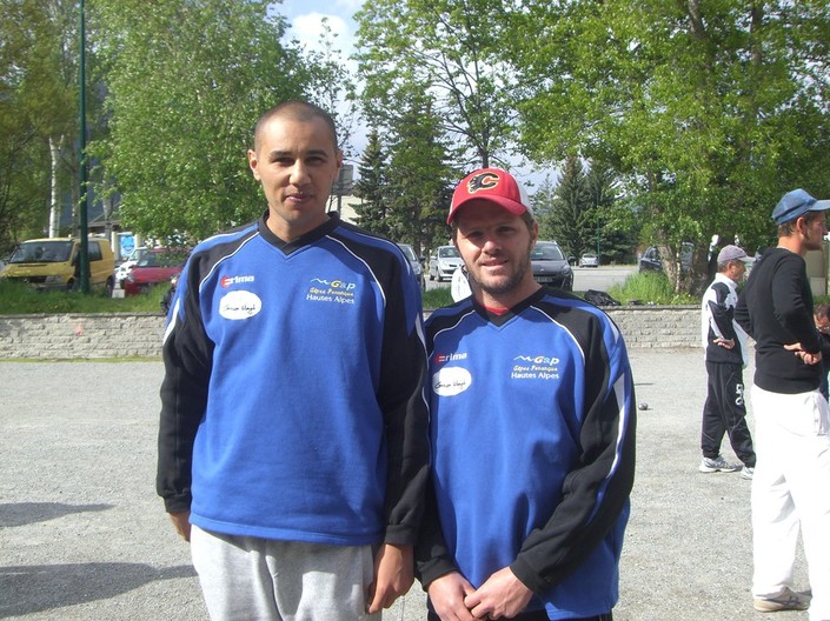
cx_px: 415
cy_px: 310
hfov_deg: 49.0
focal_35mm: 38
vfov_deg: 37.7
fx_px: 911
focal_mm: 6.2
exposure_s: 1/400
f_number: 4.3
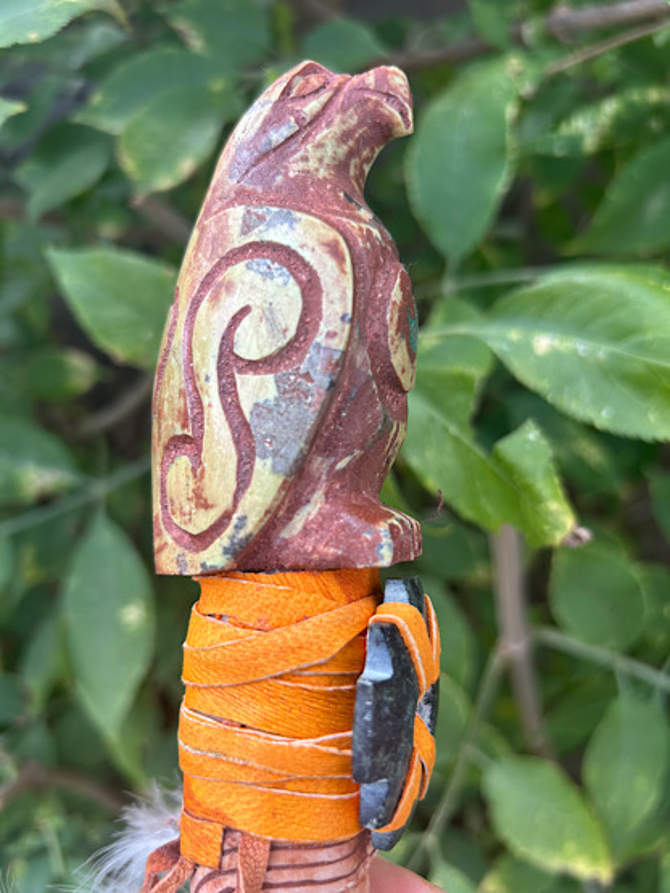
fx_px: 671
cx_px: 335
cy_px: 446
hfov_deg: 53.0
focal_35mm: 26
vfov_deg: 67.3
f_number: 1.5
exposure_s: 1/371
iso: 50
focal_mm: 5.7
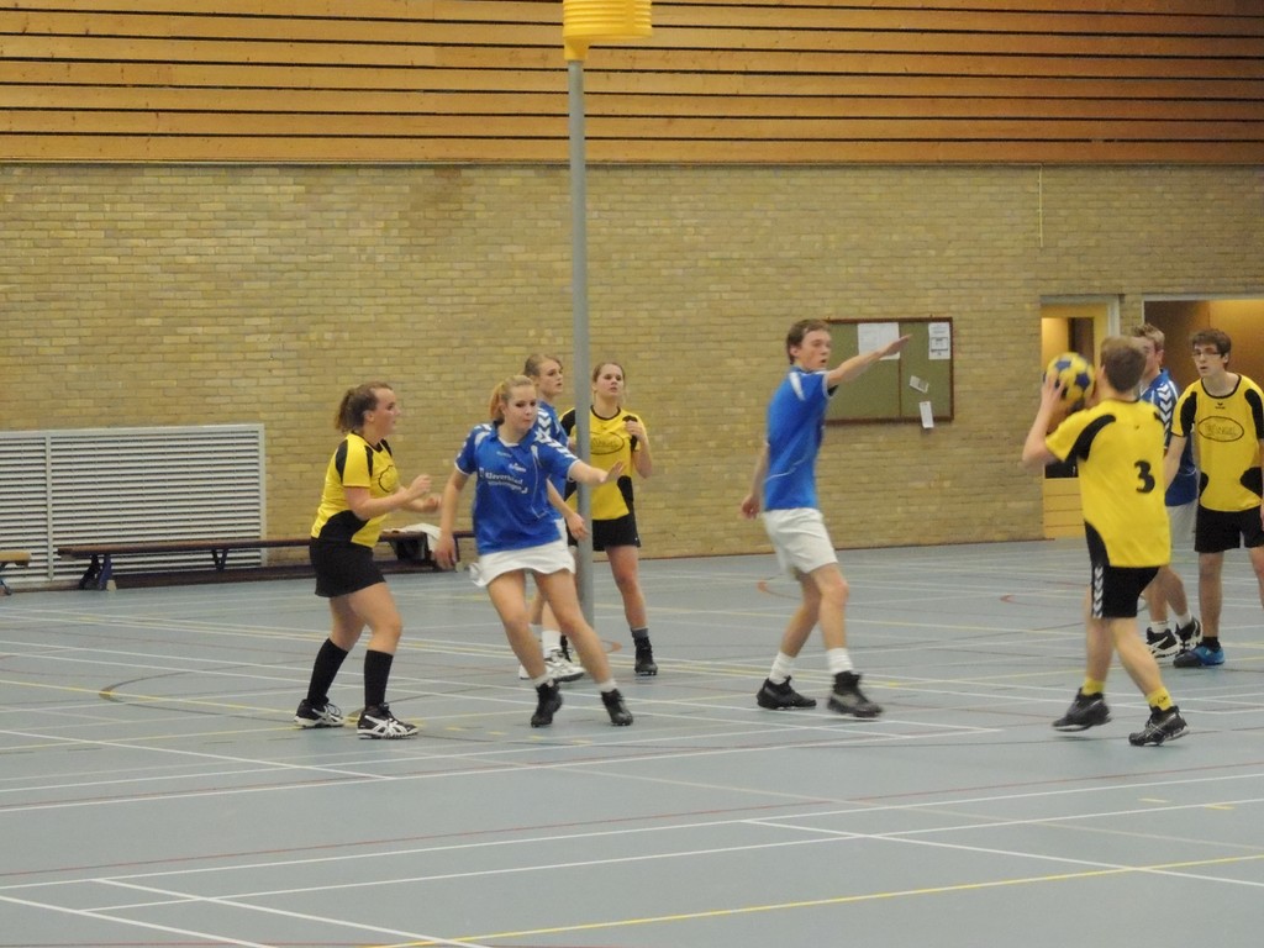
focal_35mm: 135
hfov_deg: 14.6
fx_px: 4930
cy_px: 474
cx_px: 632
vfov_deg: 11.0
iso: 3200
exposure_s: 1/100
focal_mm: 24
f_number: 4.3
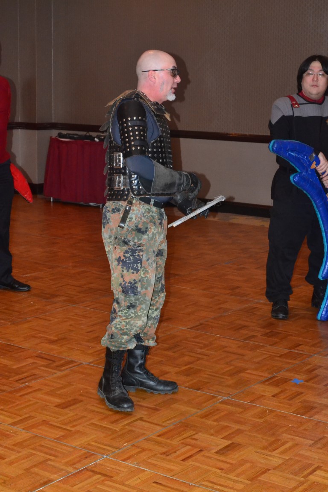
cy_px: 246
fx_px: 922
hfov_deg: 20.2
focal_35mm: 68
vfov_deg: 29.9
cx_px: 164
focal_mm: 45
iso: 3200
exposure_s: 1/60
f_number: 7.1
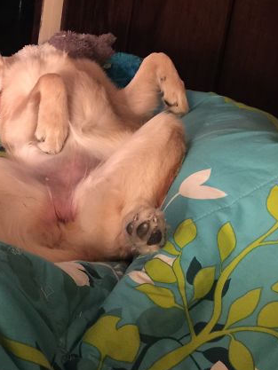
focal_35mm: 56
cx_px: 24
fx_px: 599
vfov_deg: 33.5
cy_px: 80
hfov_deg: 25.3
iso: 125
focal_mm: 4.15
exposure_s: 1/4
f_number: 2.2
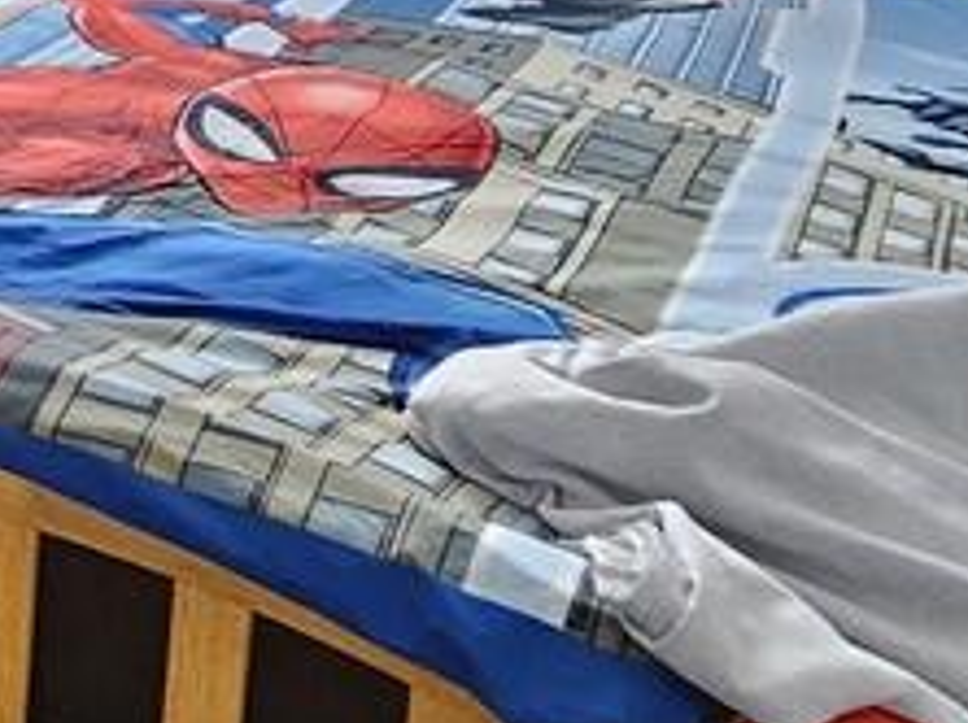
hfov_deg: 23.0
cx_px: -637
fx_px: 1676
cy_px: -340
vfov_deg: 20.9
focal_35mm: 60
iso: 640
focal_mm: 2.2
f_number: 2.2
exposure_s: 1/25
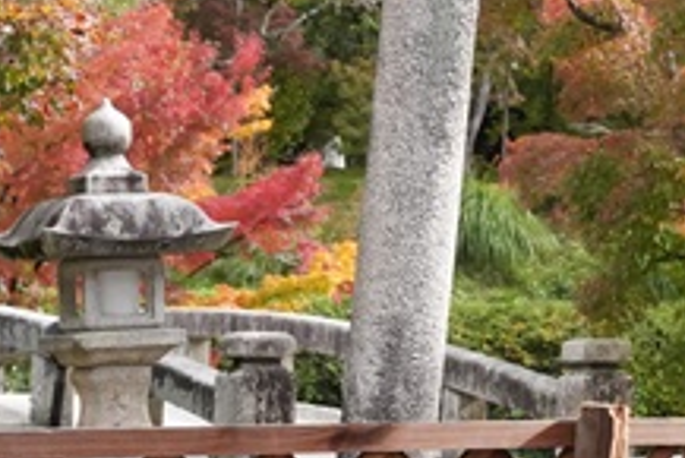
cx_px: 1237
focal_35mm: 168
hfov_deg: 11.3
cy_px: 36
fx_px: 3204
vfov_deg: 8.1
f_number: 8
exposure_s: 1/2000
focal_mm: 35.7
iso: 3200
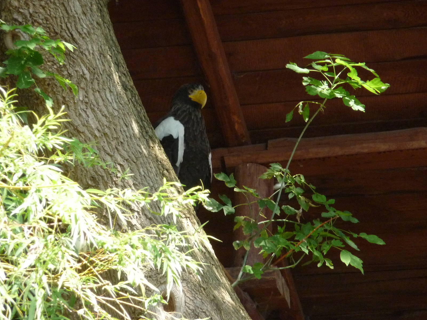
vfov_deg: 4.7
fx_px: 3898
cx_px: 213
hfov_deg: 6.3
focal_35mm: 316
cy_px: 160
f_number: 4.9
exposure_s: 1/250
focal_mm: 47
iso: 400
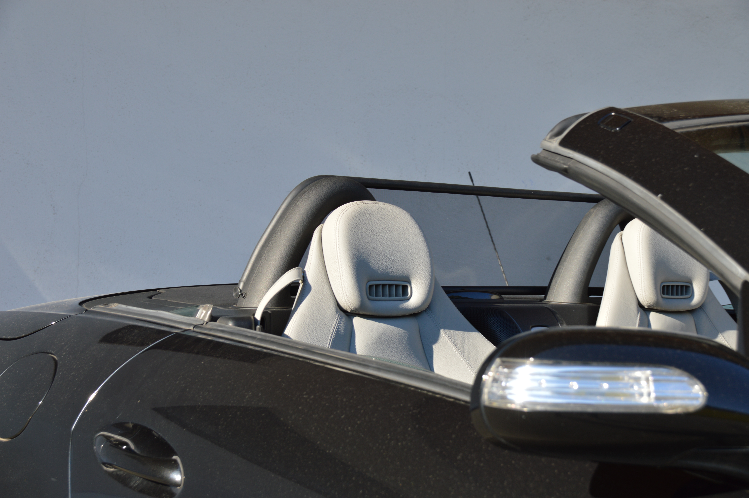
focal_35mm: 66
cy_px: 249
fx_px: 1372
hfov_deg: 30.5
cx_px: 374
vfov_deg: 20.6
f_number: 8
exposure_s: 1/125
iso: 110
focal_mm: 44
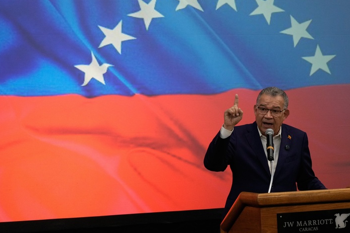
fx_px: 992
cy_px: 84
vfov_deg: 13.4
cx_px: 186
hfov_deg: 20.0
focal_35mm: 102
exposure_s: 1/250
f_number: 2.8
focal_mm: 70
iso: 2500
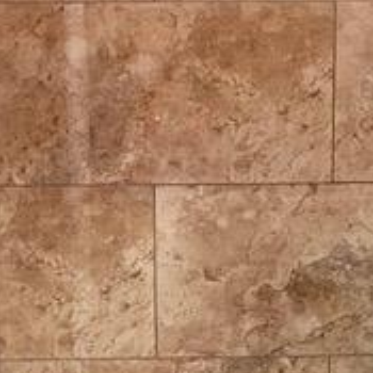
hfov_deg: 18.5
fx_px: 1146
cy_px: 269
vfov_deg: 18.4
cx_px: 202
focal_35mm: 94
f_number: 2.2
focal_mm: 4.15
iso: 40
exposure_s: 1/15
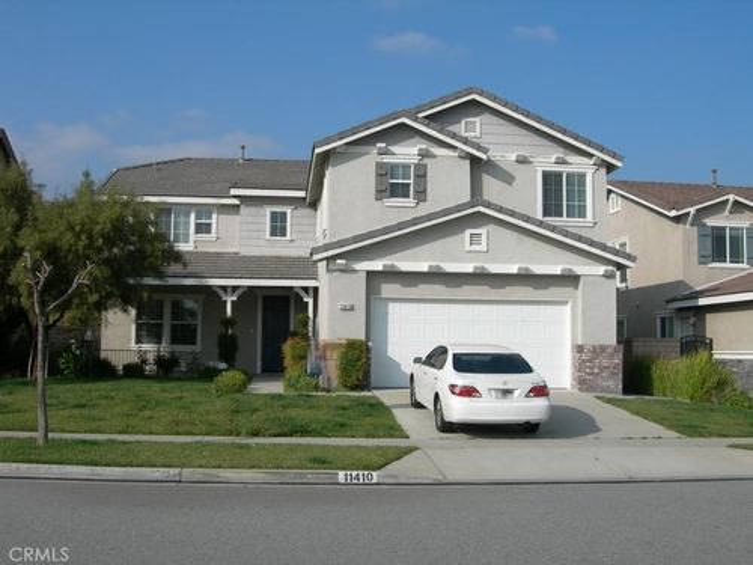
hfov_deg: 45.8
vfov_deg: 35.1
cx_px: 376
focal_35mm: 41
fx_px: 892
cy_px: 282
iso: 50
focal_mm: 8.5
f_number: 4.9
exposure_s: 1/749
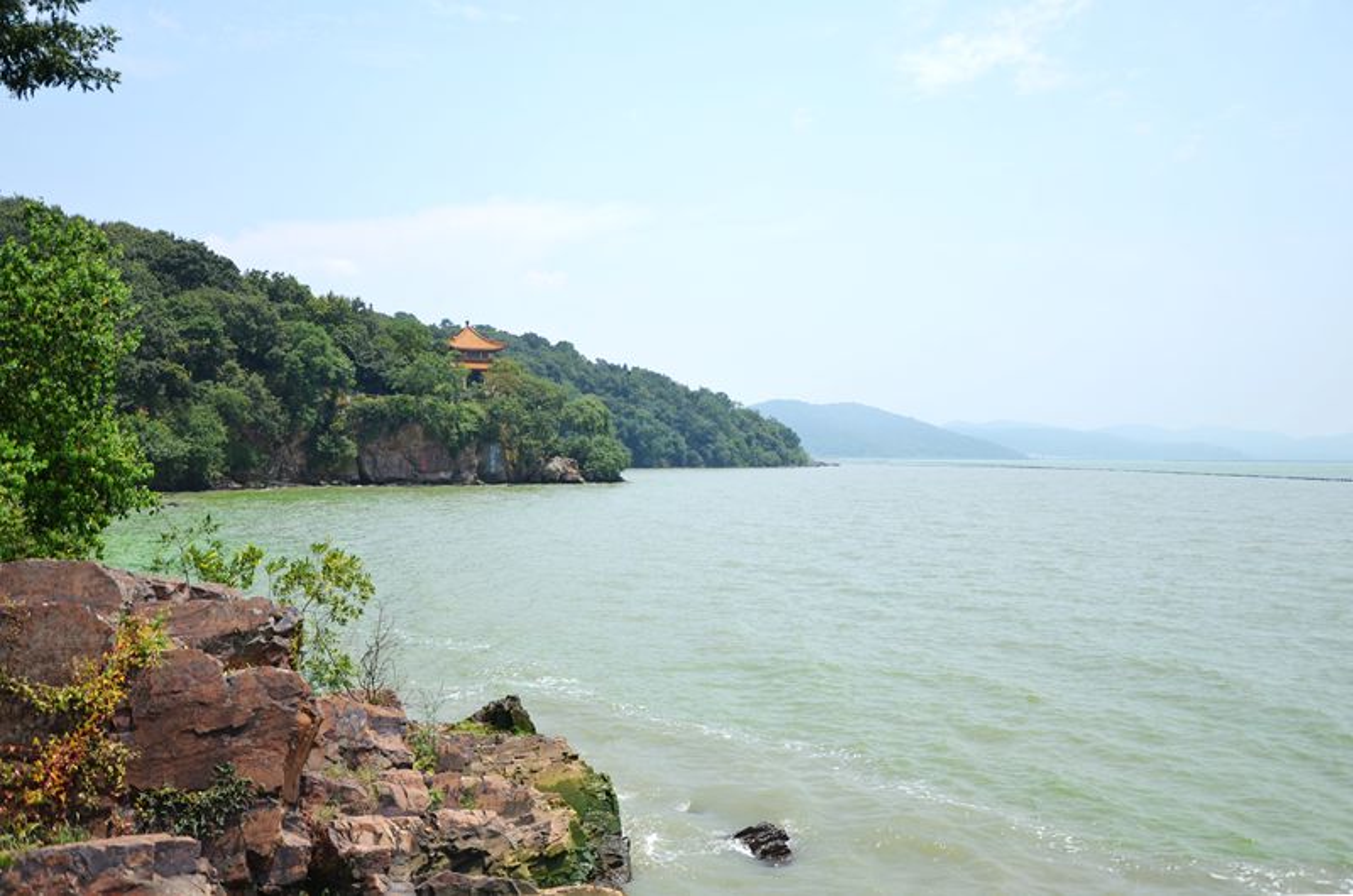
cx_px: 676
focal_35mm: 32
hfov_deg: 59.6
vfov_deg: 41.5
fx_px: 1182
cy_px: 448
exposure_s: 1/1000
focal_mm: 21
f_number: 4
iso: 100
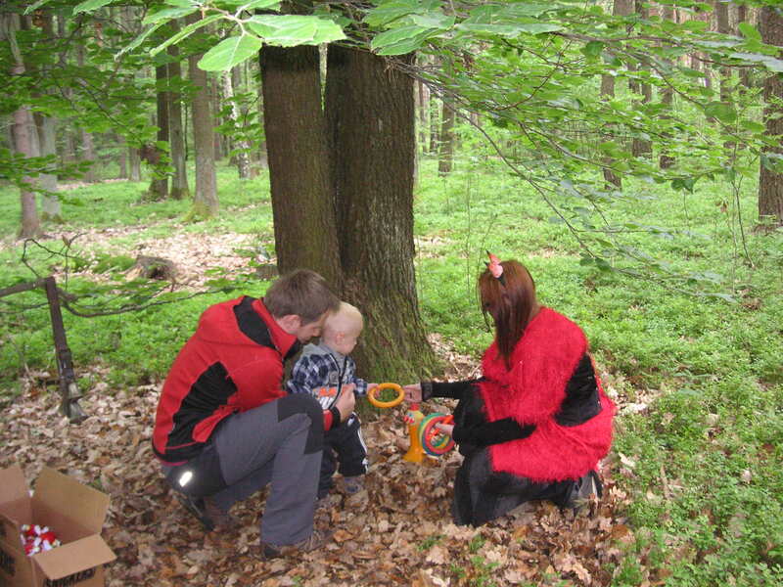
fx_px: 837
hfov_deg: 50.1
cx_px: 392
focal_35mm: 37
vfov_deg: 38.7
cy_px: 294
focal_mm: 6.1
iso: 160
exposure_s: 1/45
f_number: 2.8
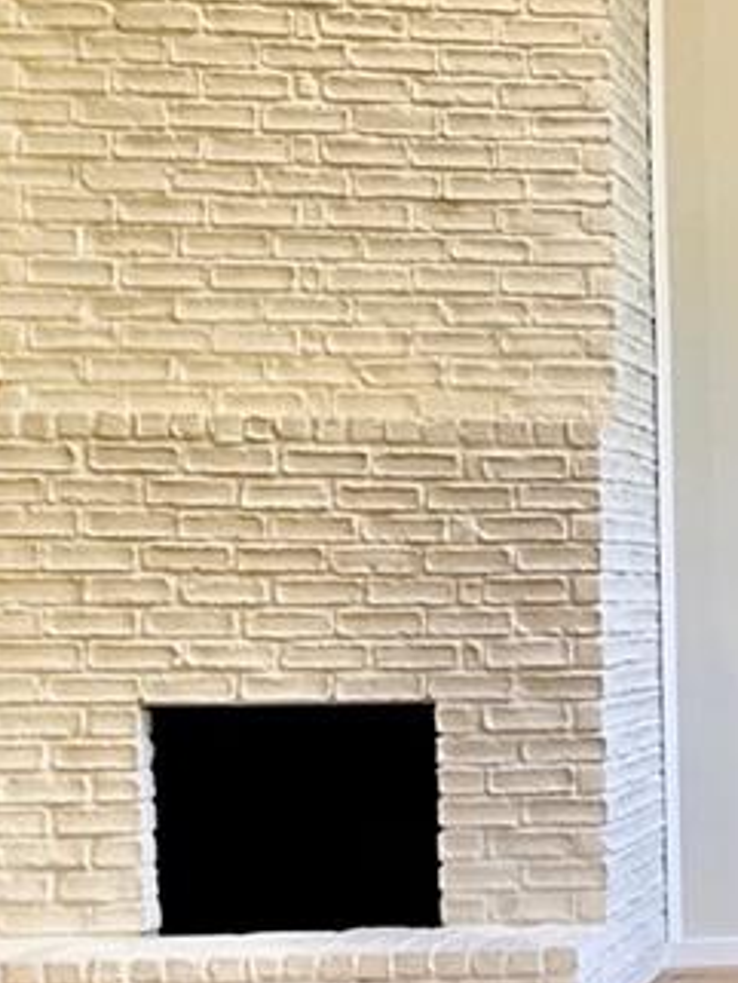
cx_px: 1366
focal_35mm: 67
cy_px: 674
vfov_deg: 28.7
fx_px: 1903
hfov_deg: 17.4
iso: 200
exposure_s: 1/60
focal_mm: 2.22
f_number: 2.2
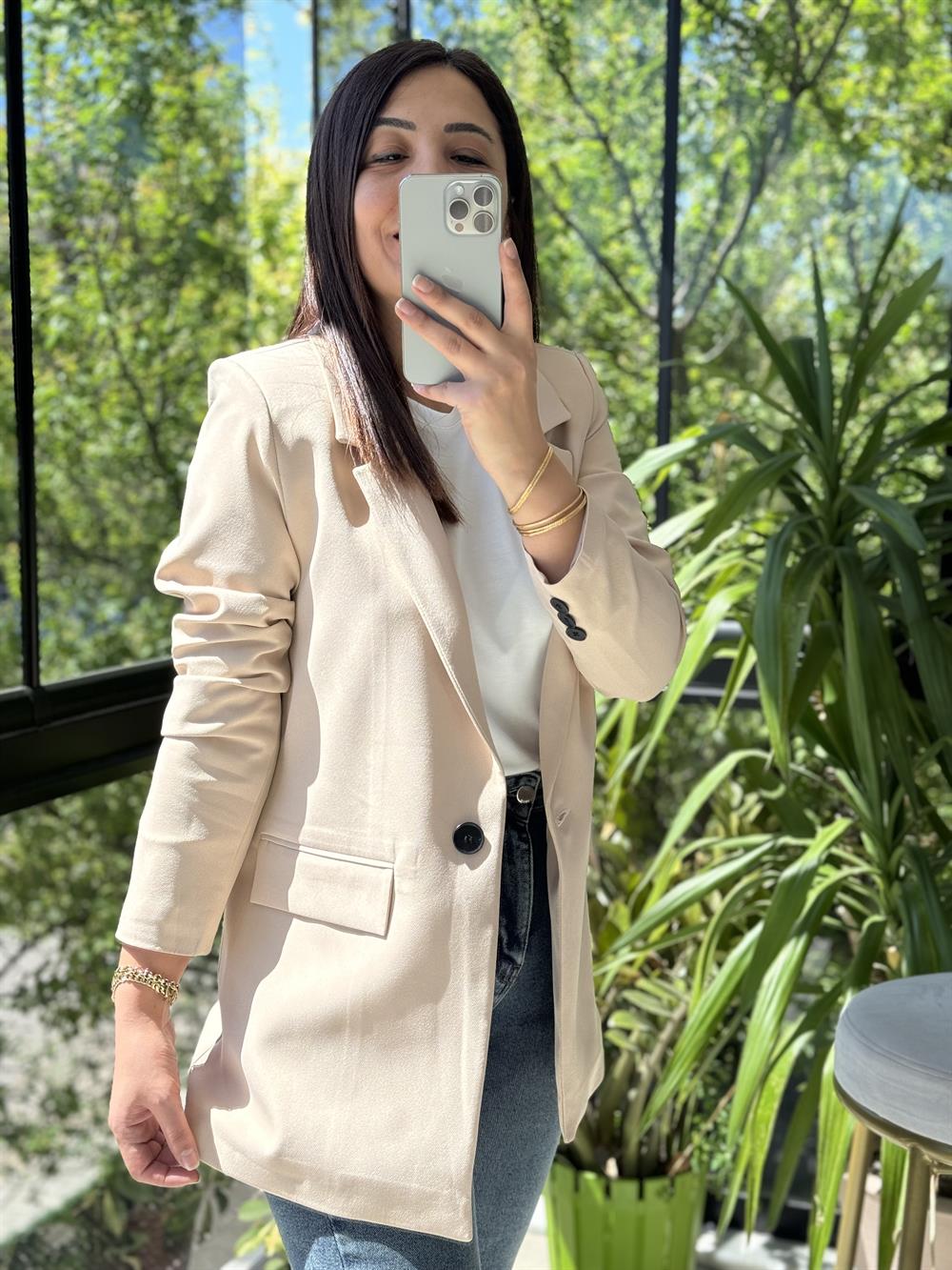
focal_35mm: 48
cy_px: 635
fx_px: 1760
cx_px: 476
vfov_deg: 39.7
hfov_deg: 30.3
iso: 64
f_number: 1.78
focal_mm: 6.76
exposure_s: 1/467
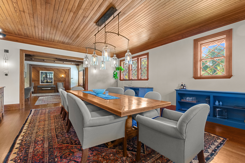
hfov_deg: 100.0
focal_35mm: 15
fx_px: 103
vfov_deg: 77.0
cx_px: 122
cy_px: 82
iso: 2000
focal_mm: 15.1
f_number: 11
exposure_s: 1.6
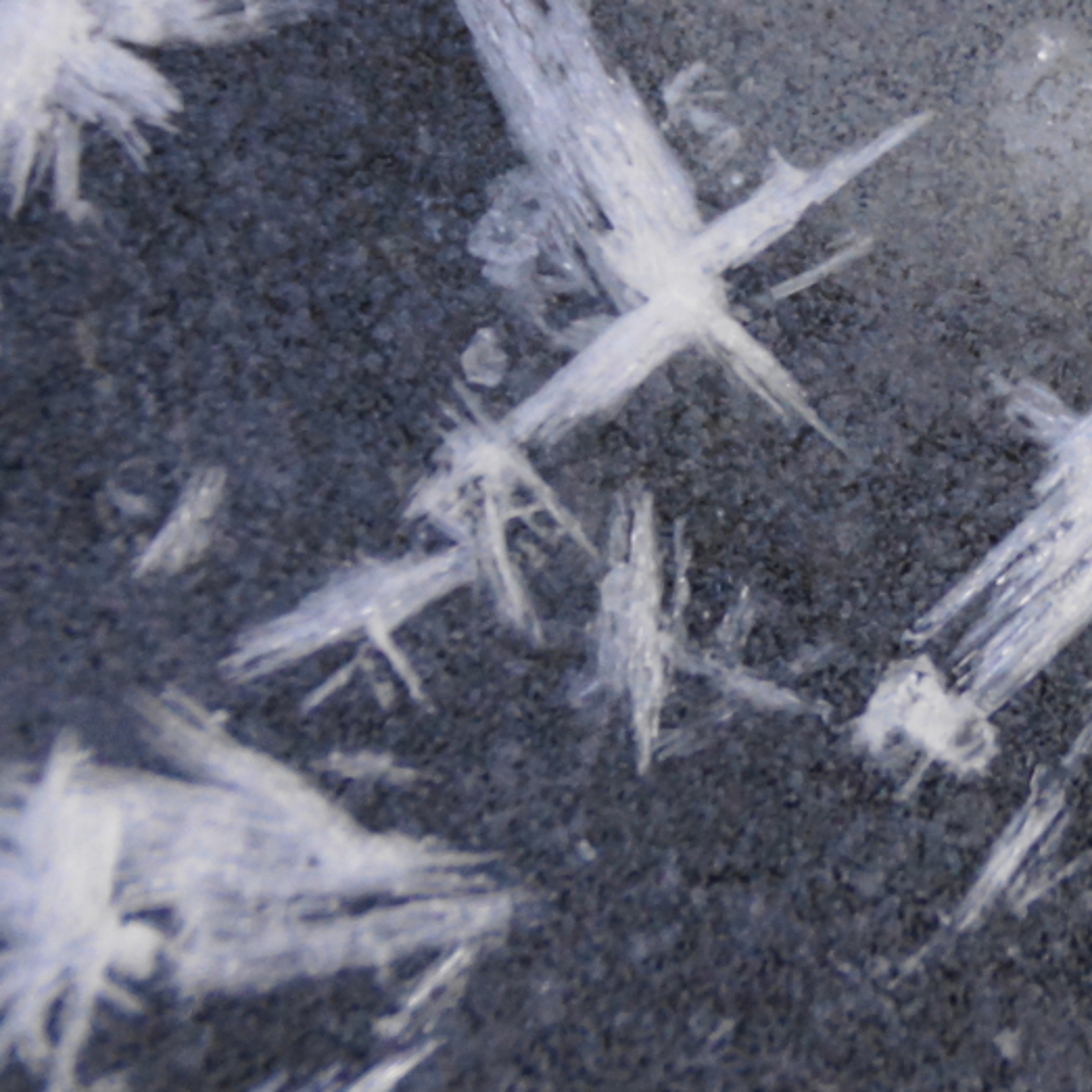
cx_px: 750
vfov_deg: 2.9
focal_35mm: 609
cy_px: 537
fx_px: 21735
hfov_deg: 2.9
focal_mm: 250
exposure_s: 1/400
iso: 400
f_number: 6.3
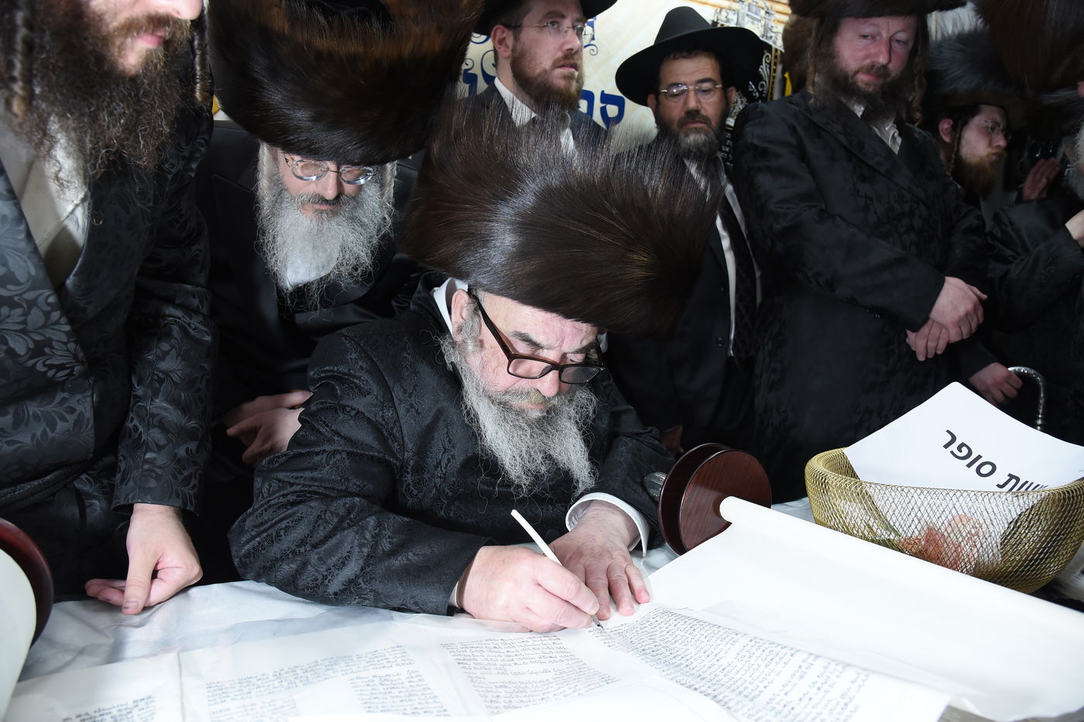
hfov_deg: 73.8
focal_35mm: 24
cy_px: 361
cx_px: 542
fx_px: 723
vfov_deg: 53.1
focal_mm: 24
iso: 2000
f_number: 5.6
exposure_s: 1/160
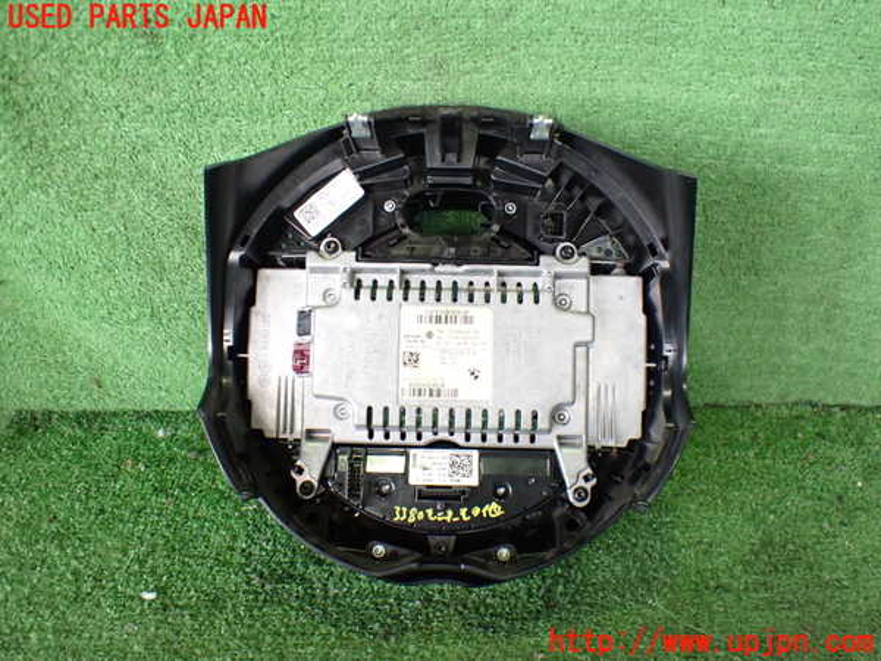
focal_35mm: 30
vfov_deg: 46.8
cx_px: 440
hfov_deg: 60.0
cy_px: 330
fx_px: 764
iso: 800
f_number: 2.3
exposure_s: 1/100
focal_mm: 5.4
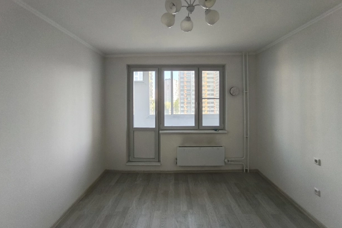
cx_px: 172
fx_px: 161
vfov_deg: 70.1
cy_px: 99
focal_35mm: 17
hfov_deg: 93.3
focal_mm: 1.65
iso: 125
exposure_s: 1/50
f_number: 2.2
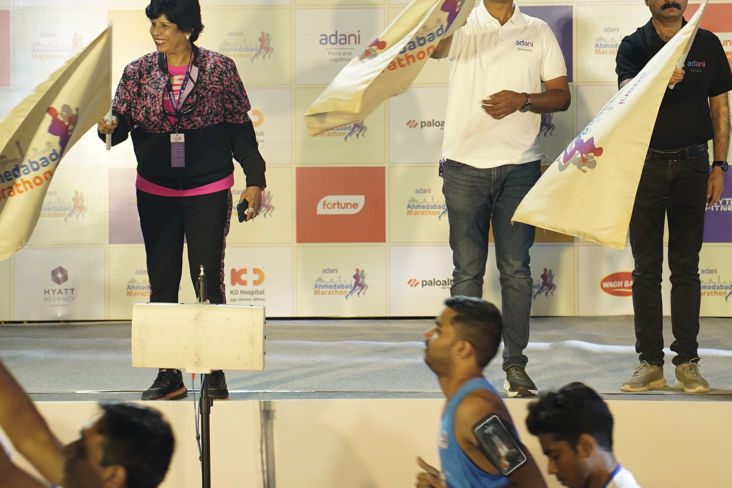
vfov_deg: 10.4
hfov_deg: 15.5
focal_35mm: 132
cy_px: 136
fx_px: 2684
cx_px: 443
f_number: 3.2
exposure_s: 1/200
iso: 1000
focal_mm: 75
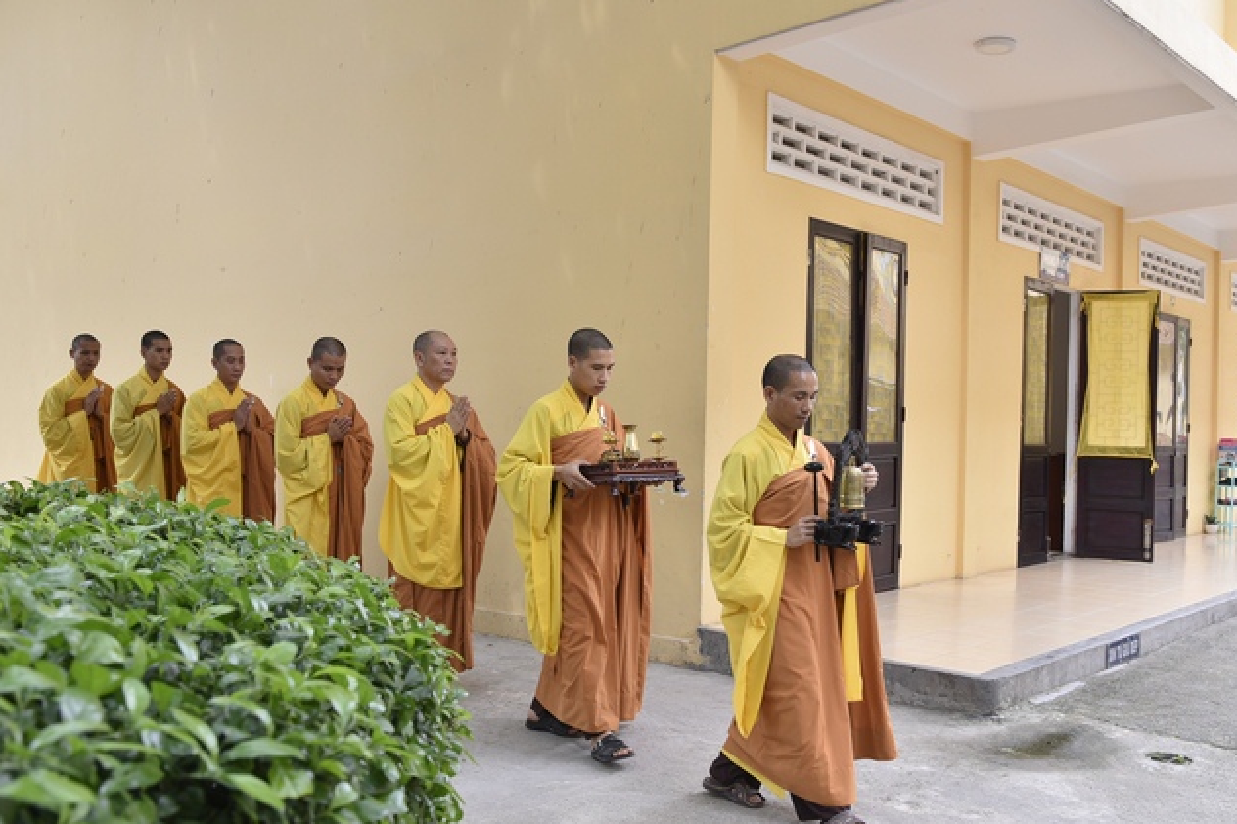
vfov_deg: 36.9
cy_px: 408
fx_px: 1237
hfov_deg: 53.1
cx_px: 632
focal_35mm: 36
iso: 320
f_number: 7.1
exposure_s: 1/125
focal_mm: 35
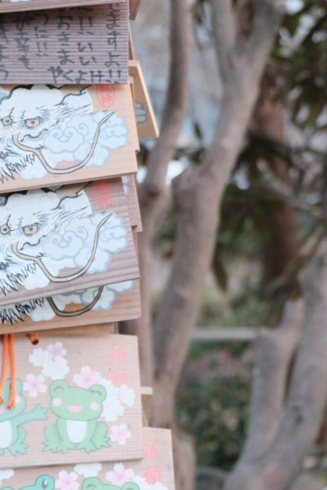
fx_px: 1459
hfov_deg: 12.6
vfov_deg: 18.6
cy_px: 2
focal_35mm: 107
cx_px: 319
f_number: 3.3
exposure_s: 1/100
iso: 1250
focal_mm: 22
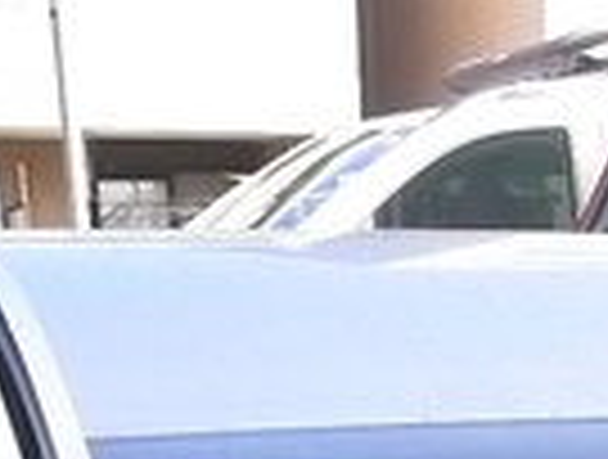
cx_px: 613
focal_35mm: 124
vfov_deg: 10.4
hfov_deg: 15.5
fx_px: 2184
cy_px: 1105
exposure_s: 1/320
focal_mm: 5.1
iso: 400
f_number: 2.8
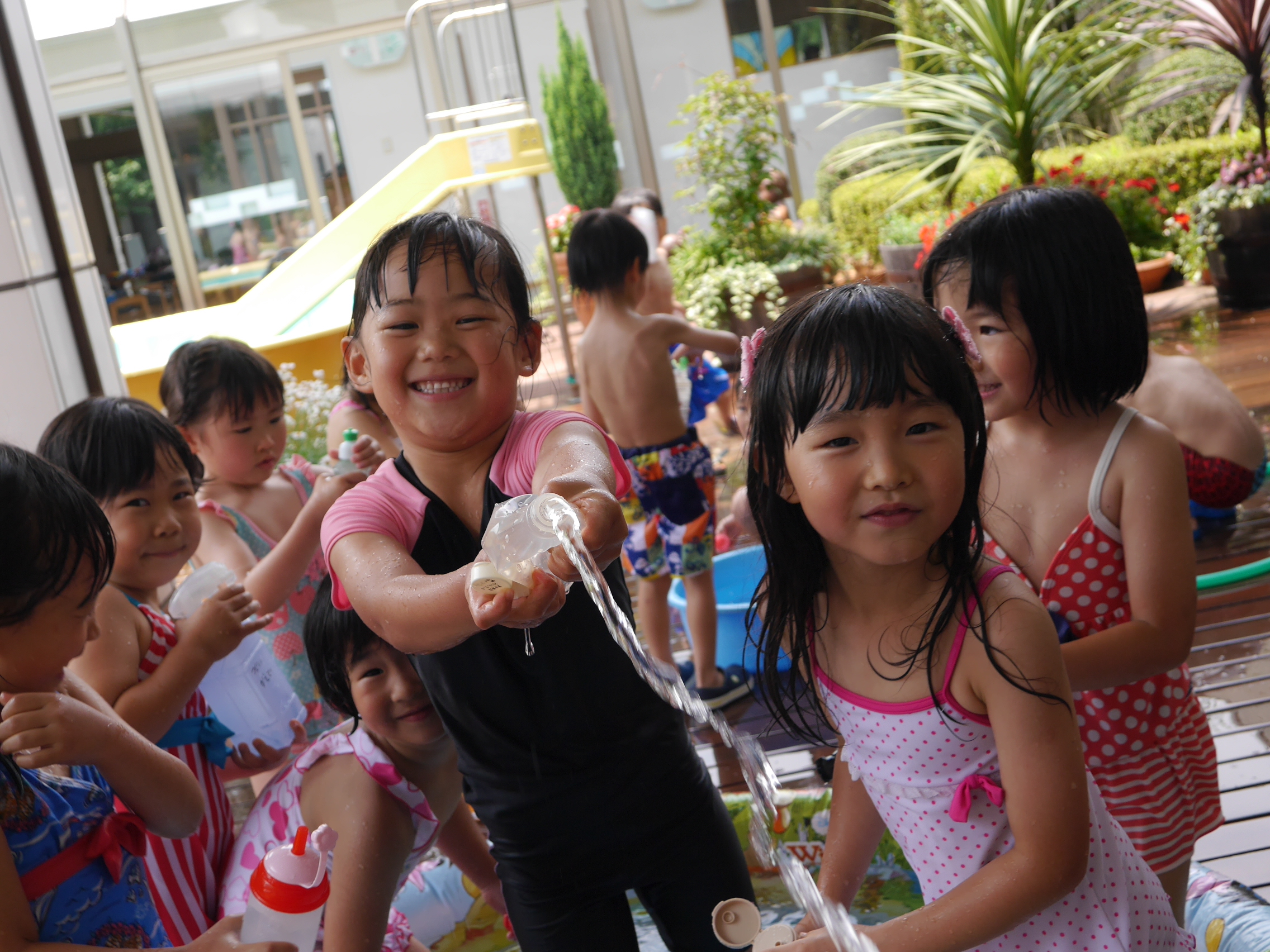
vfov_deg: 31.5
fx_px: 1688
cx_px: 635
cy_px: 476
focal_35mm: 46
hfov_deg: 41.2
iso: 160
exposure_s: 1/160
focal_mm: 23
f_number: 5.6
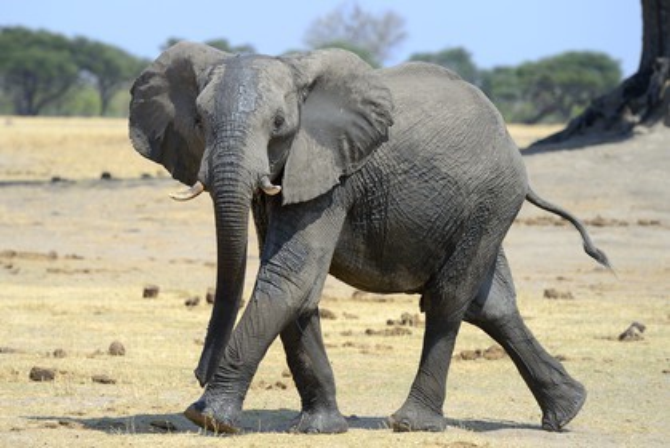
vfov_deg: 5.5
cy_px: 224
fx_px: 4656
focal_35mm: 250
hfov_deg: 8.2
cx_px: 335
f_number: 6.3
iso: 200
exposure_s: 1/640
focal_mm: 250
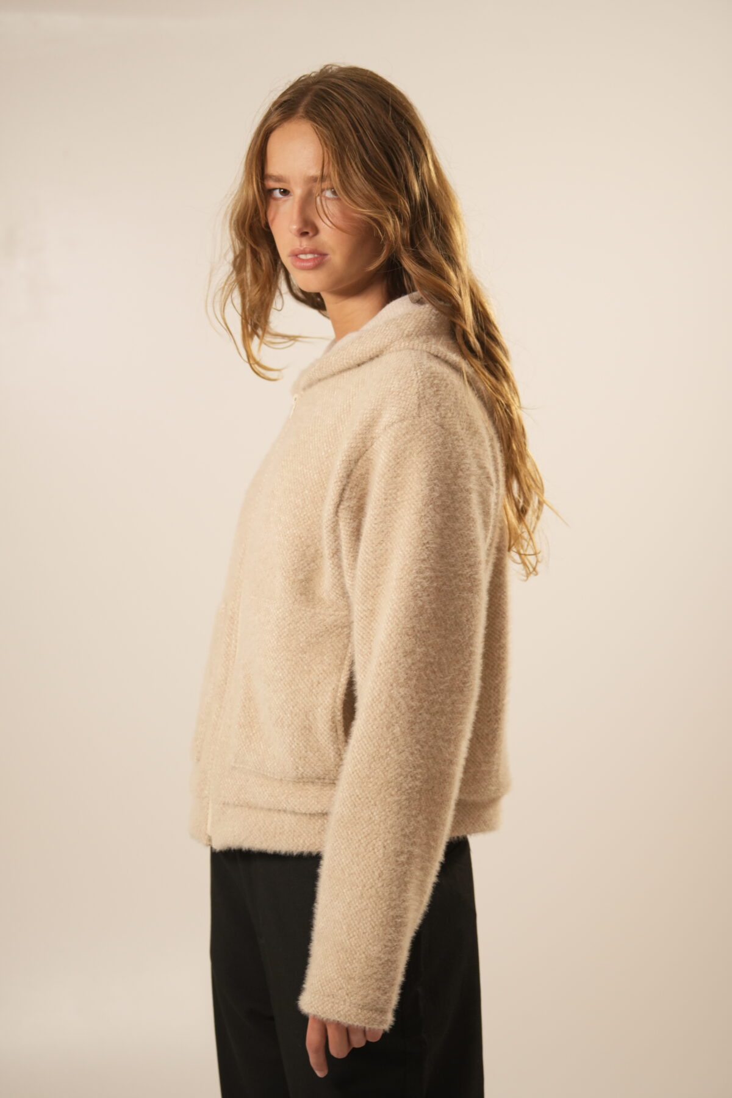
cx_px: 366
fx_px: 3019
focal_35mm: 99
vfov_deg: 20.6
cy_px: 549
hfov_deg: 13.8
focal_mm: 99
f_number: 4
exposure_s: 1/125
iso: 1250
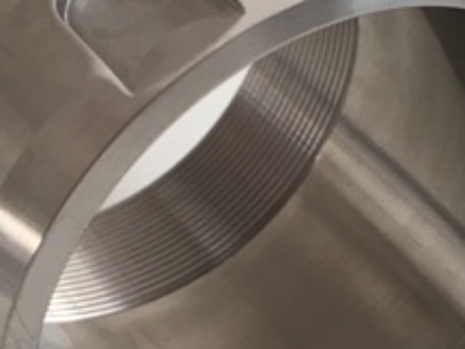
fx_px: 1155
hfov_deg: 22.8
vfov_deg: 17.2
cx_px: 213
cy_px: 196
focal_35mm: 86
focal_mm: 4.15
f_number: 2.2
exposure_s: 1/33
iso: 25
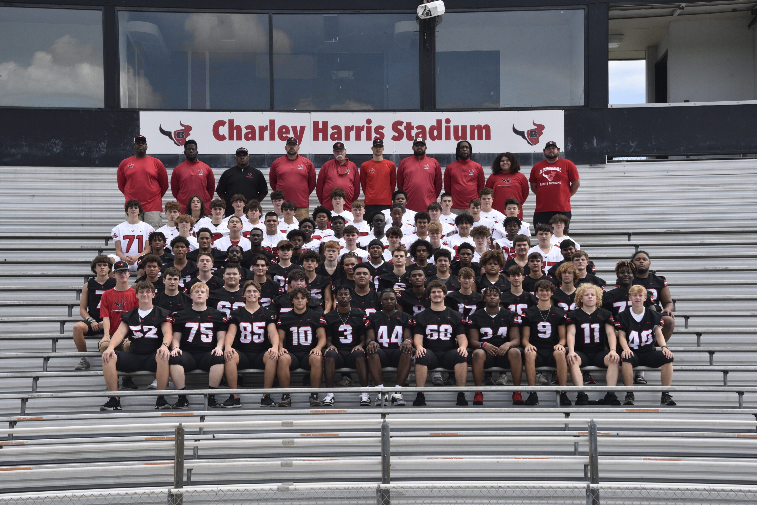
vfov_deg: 15.2
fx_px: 1893
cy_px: 252
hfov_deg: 22.6
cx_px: 378
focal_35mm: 90
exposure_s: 1/640
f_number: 13
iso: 1600
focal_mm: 90
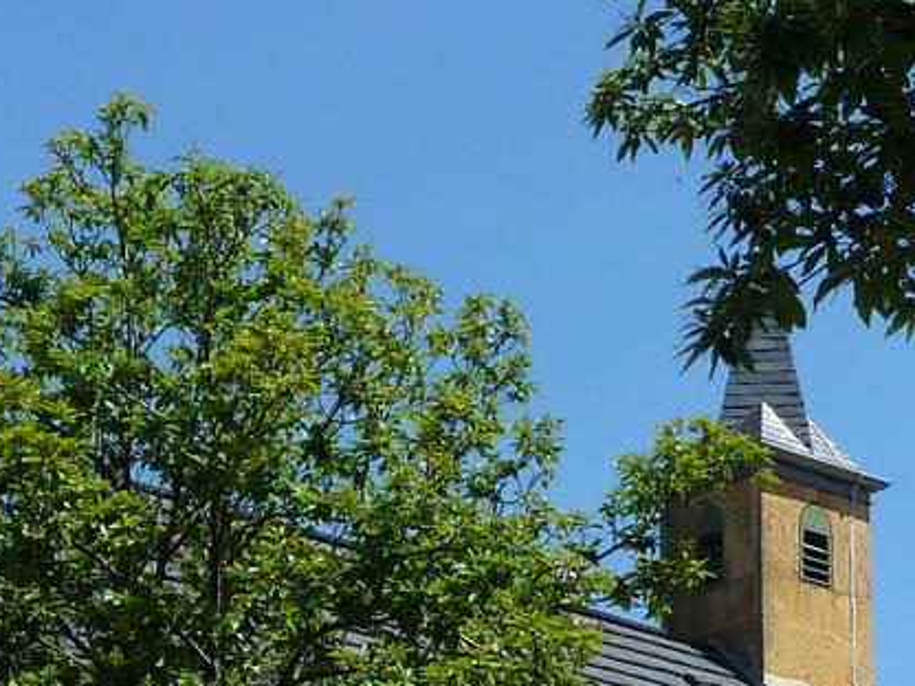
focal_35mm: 129
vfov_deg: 11.4
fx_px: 3410
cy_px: 622
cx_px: 251
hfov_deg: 15.2
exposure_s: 1/640
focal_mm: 6.7
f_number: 3.9
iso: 100
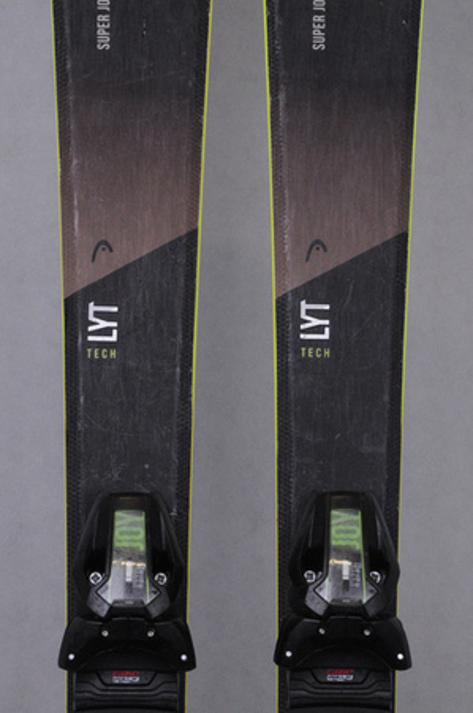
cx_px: 236
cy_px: 356
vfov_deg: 13.1
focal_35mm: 158
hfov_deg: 8.7
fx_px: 3111
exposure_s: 1/125
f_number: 16
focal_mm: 105
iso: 3200
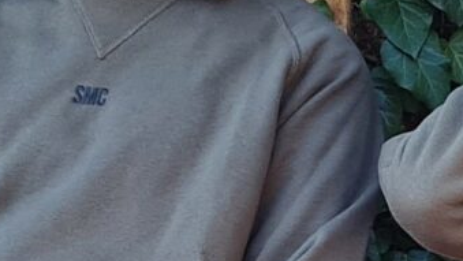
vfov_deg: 5.4
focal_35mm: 214
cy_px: 757
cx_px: 400
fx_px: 2628
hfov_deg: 10.0
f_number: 1.8
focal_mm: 5.4
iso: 50
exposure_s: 1/371
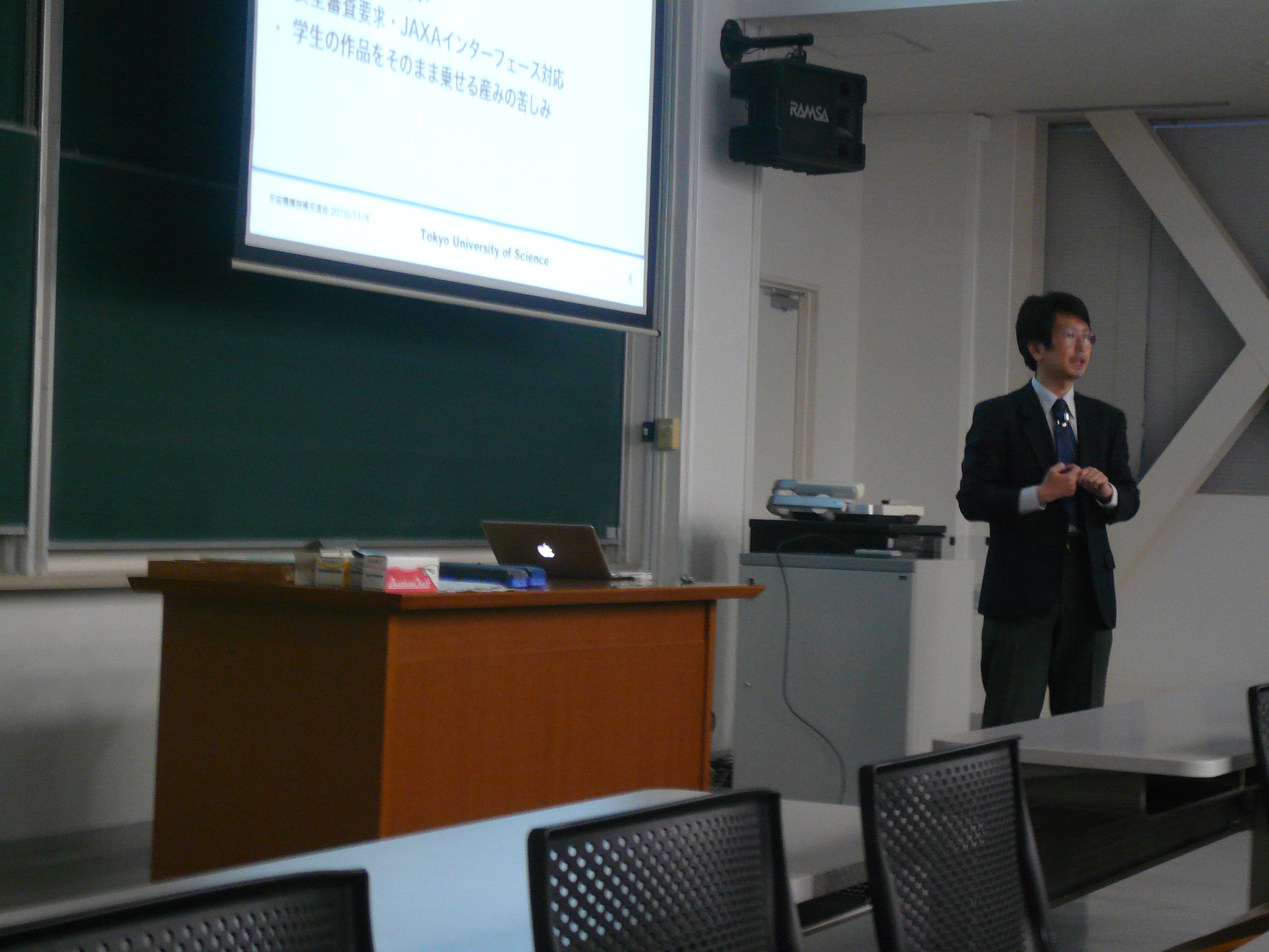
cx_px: 634
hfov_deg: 28.6
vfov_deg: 21.6
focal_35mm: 68
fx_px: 2493
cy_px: 476
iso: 200
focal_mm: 11.2
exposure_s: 1/8
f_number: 4.3
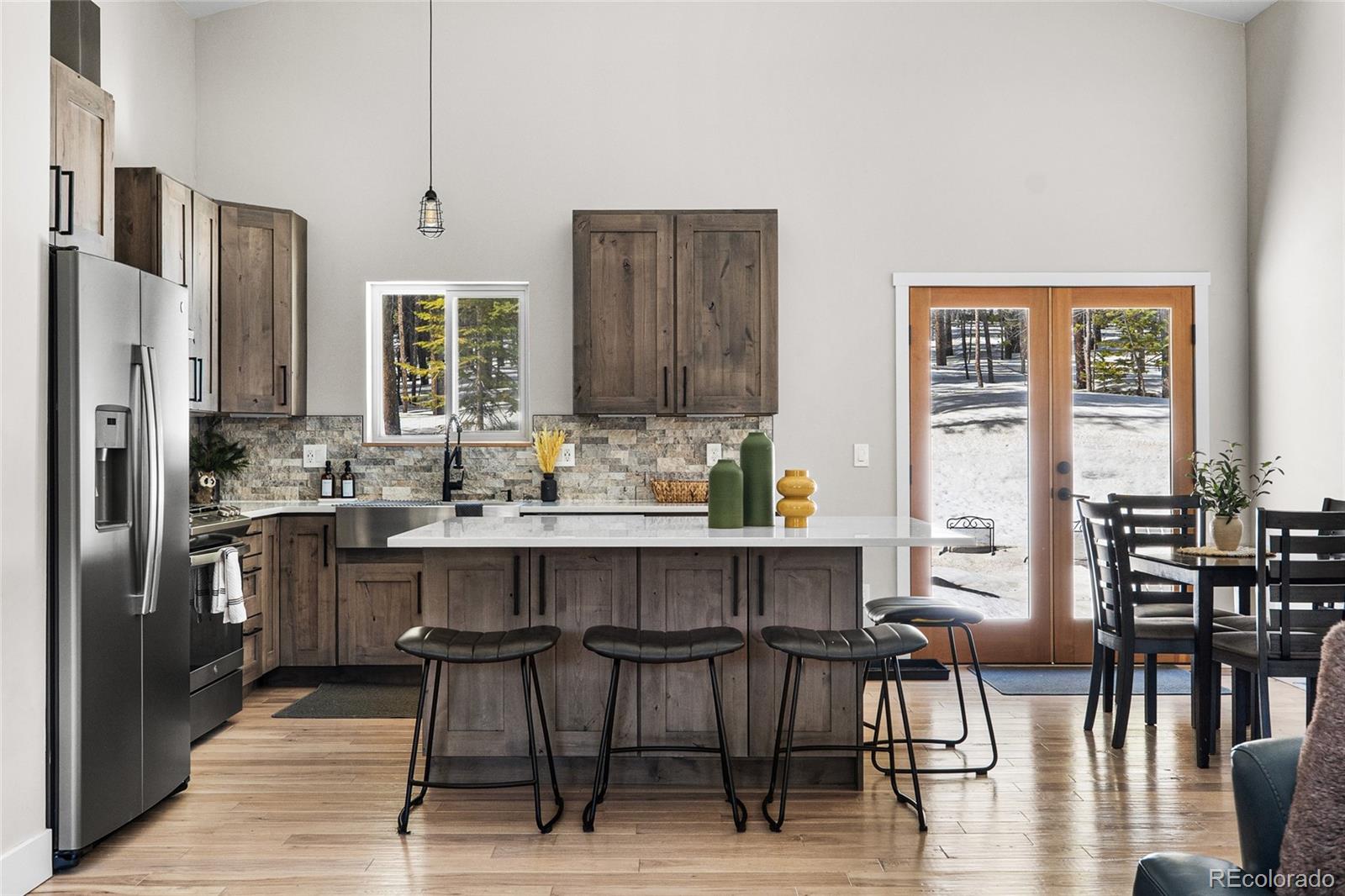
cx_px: 672
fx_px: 1307
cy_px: 448
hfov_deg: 54.4
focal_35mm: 35
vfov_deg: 37.8
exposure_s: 1/6
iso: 500
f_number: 8
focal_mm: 23.5
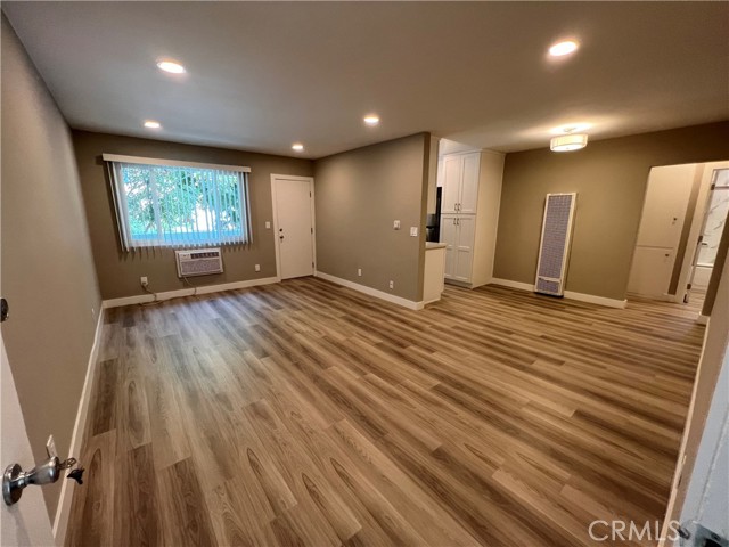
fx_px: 274
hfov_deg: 106.2
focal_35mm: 13
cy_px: 274
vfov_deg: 89.9
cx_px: 364
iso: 200
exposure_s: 1/120
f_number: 1.8
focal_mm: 1.57
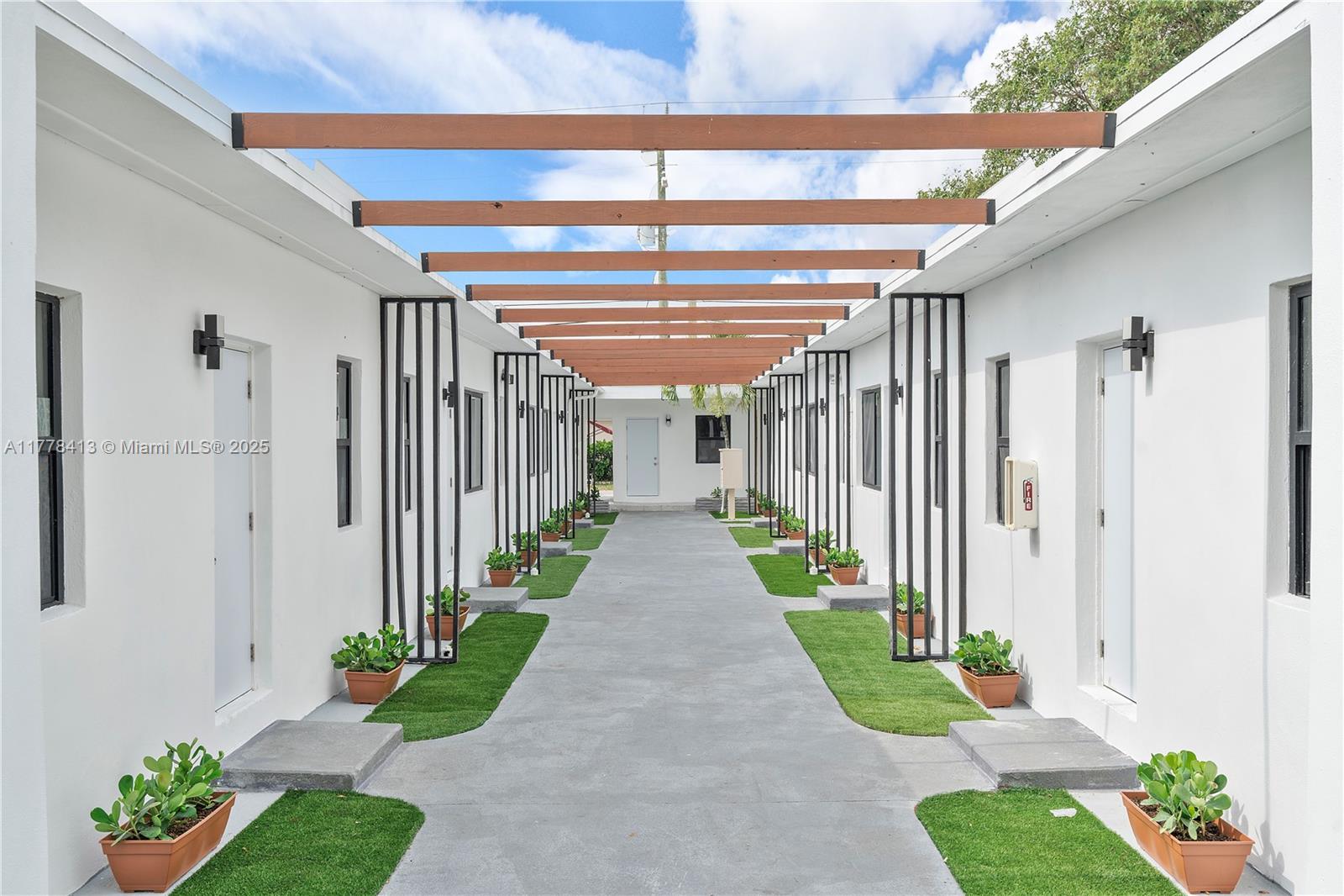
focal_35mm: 32
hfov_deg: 58.7
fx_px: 1194
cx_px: 672
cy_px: 448
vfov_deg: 41.1
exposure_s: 1/400
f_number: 8
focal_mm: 32
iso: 125
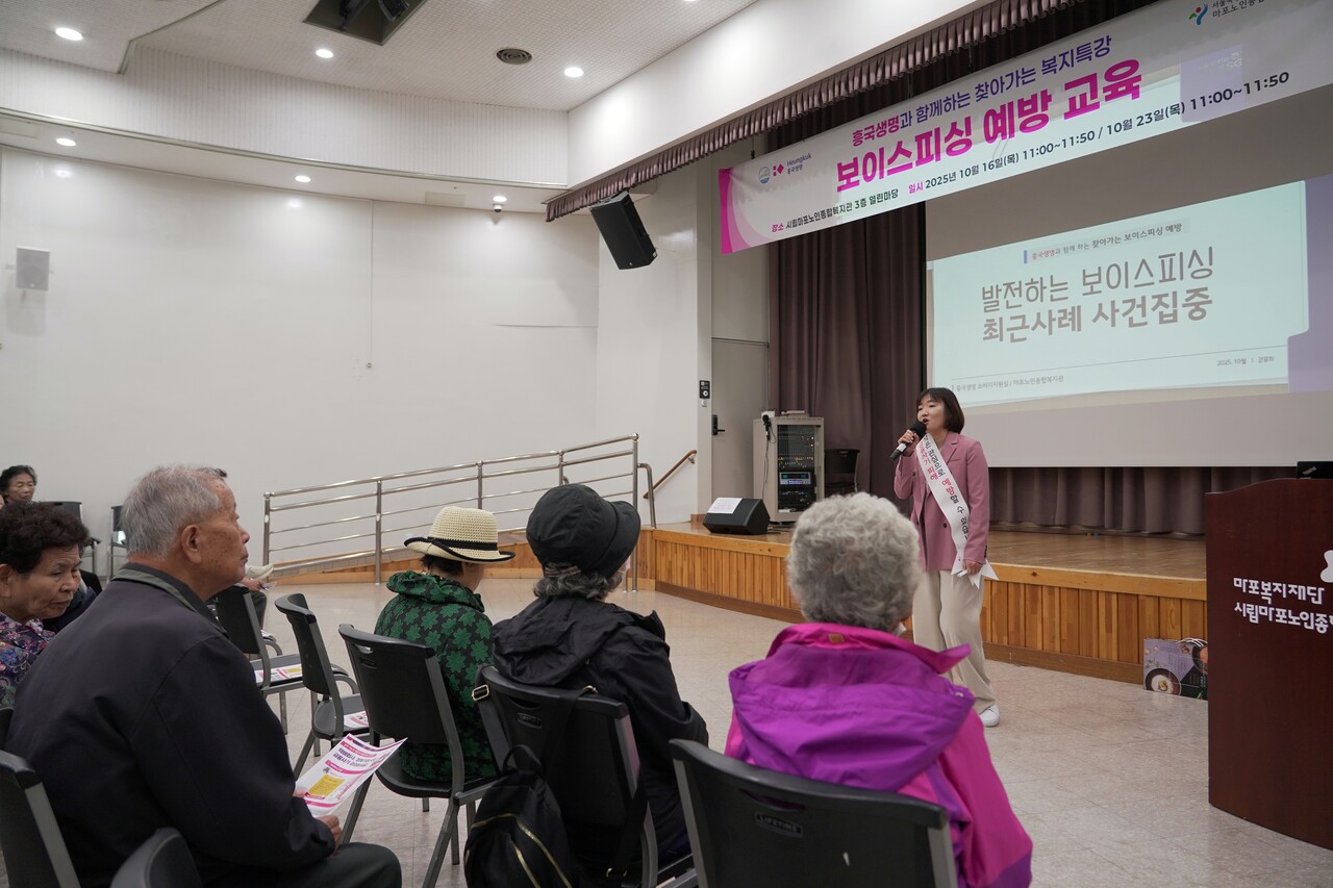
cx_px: 666
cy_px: 444
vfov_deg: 53.1
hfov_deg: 73.8
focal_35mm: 24
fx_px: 888
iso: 800
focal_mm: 24
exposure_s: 1/100
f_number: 4
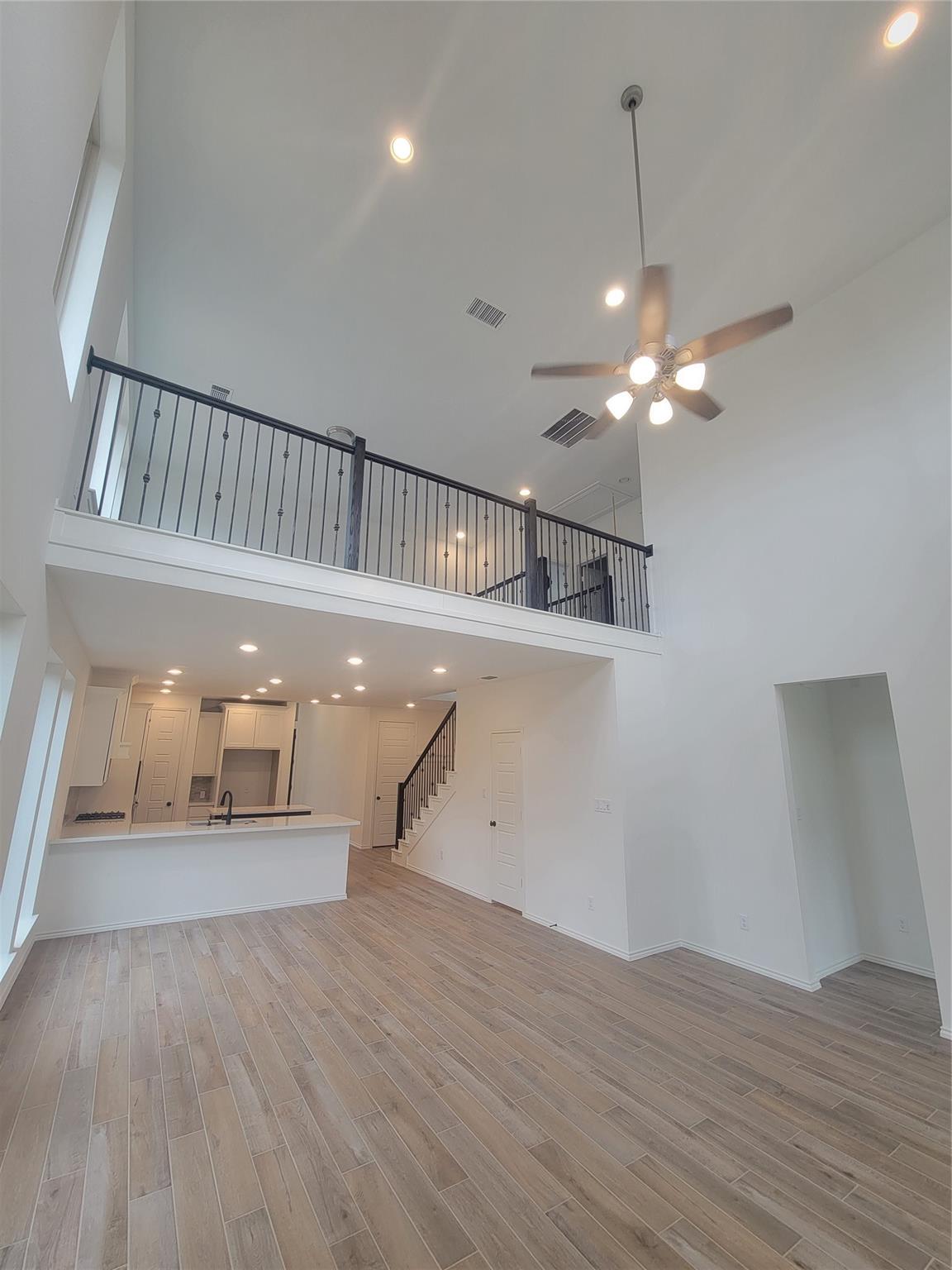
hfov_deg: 89.9
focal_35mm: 13
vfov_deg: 106.2
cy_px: 635
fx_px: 477
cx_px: 476
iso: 64
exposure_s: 1/60
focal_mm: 2.2
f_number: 2.2
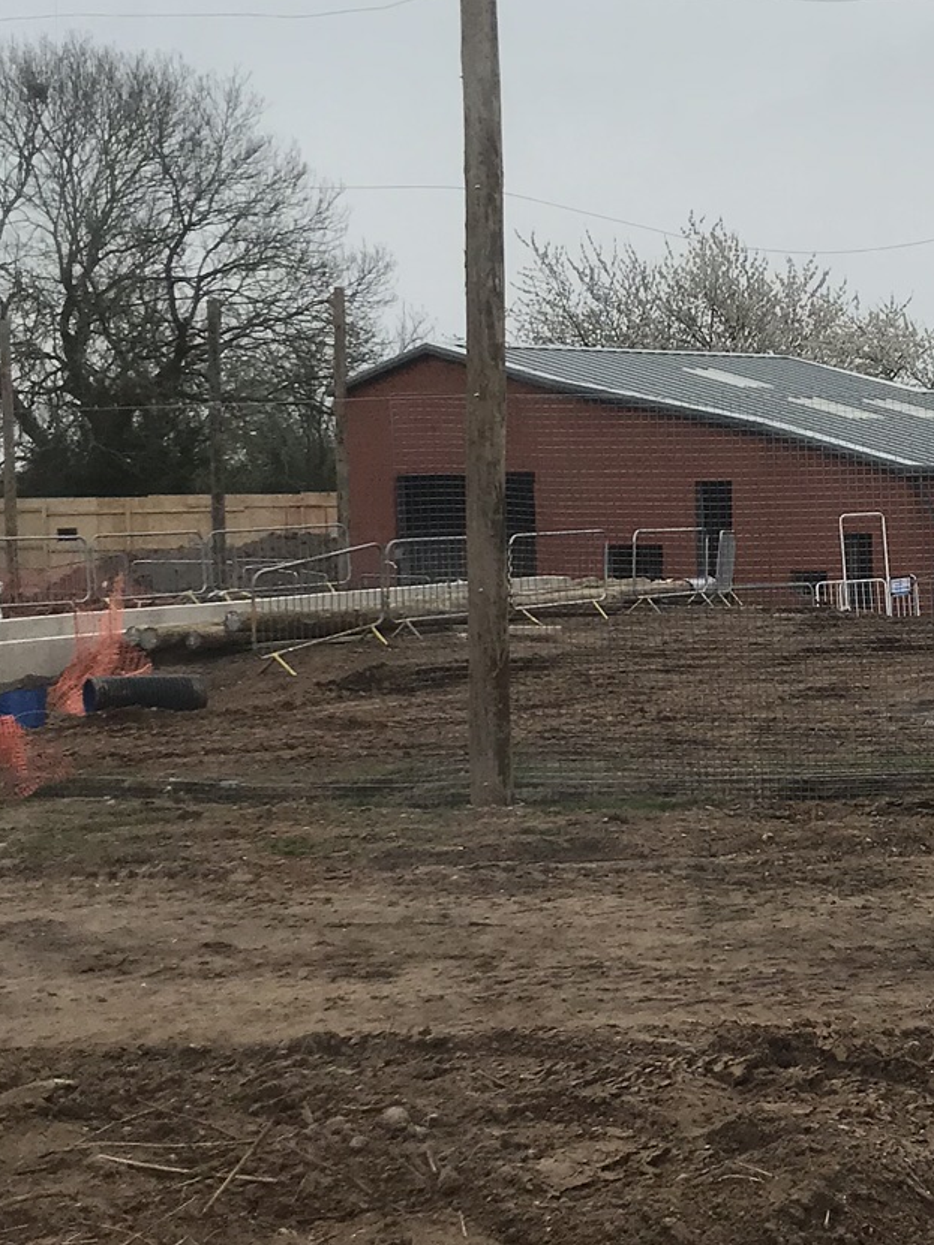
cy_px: 616
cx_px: 1021
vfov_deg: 28.2
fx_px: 2483
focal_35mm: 69
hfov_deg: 20.3
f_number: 1.8
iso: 20
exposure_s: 1/2283
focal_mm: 3.99
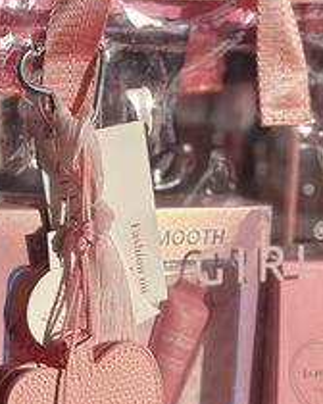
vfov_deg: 16.1
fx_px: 1422
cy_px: 114
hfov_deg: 13.0
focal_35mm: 119
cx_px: 140
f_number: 1.78
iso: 80
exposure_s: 1/1475
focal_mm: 6.86
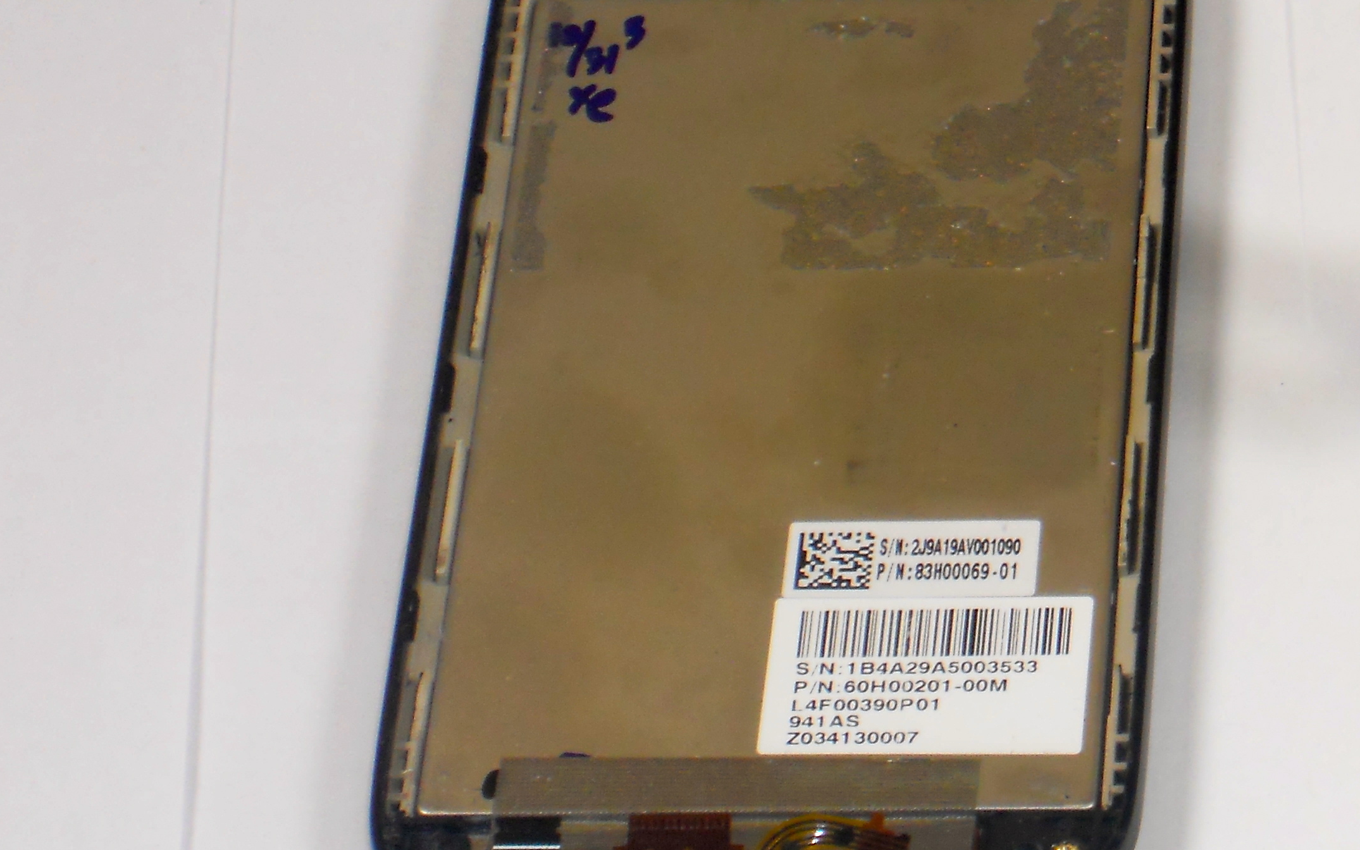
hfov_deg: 9.8
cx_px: 1177
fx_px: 7895
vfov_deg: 6.2
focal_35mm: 213
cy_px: 457
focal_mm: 19.6
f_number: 5.9
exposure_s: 1/60
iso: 125
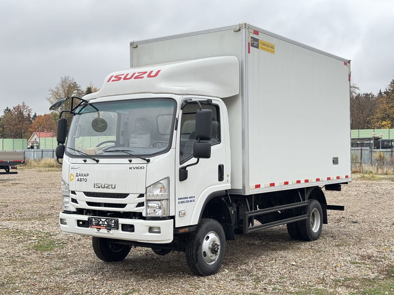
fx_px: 546
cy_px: 148
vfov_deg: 30.3
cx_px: 197
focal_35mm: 48
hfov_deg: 39.7
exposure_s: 1/193
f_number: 1.78
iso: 64
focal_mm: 6.76
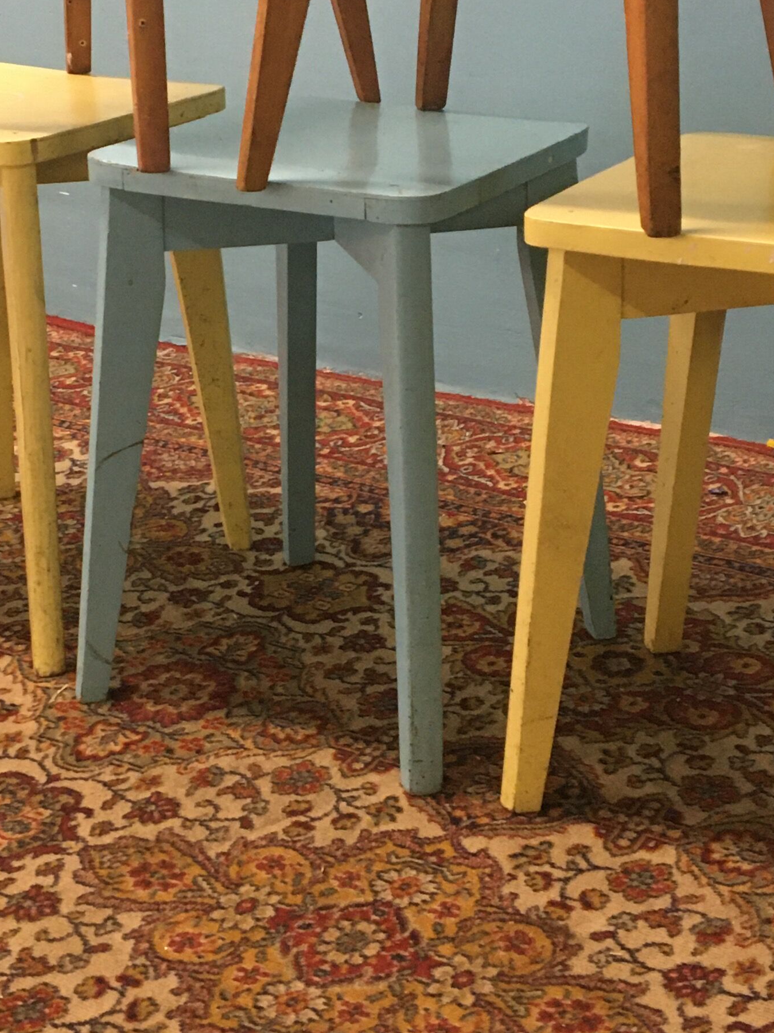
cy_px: 392
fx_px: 1938
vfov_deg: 29.7
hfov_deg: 22.6
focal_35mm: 65
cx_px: 342
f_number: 2.2
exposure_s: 1/33
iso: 200
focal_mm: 4.15
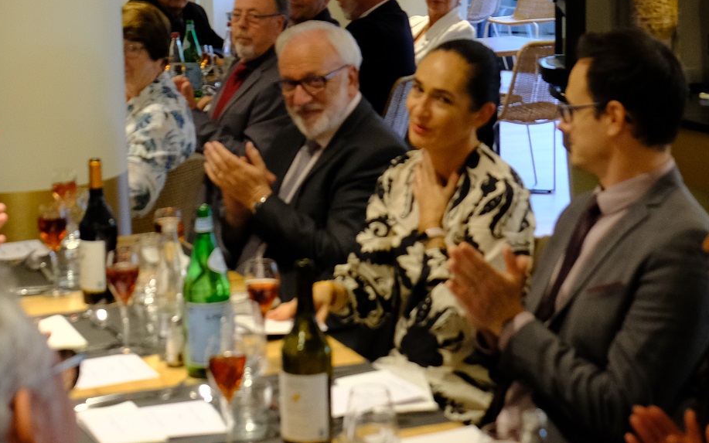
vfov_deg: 14.8
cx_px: 349
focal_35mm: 88
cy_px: 147
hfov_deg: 23.6
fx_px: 1700
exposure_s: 1/28
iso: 1600
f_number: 4.2
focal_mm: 26.6
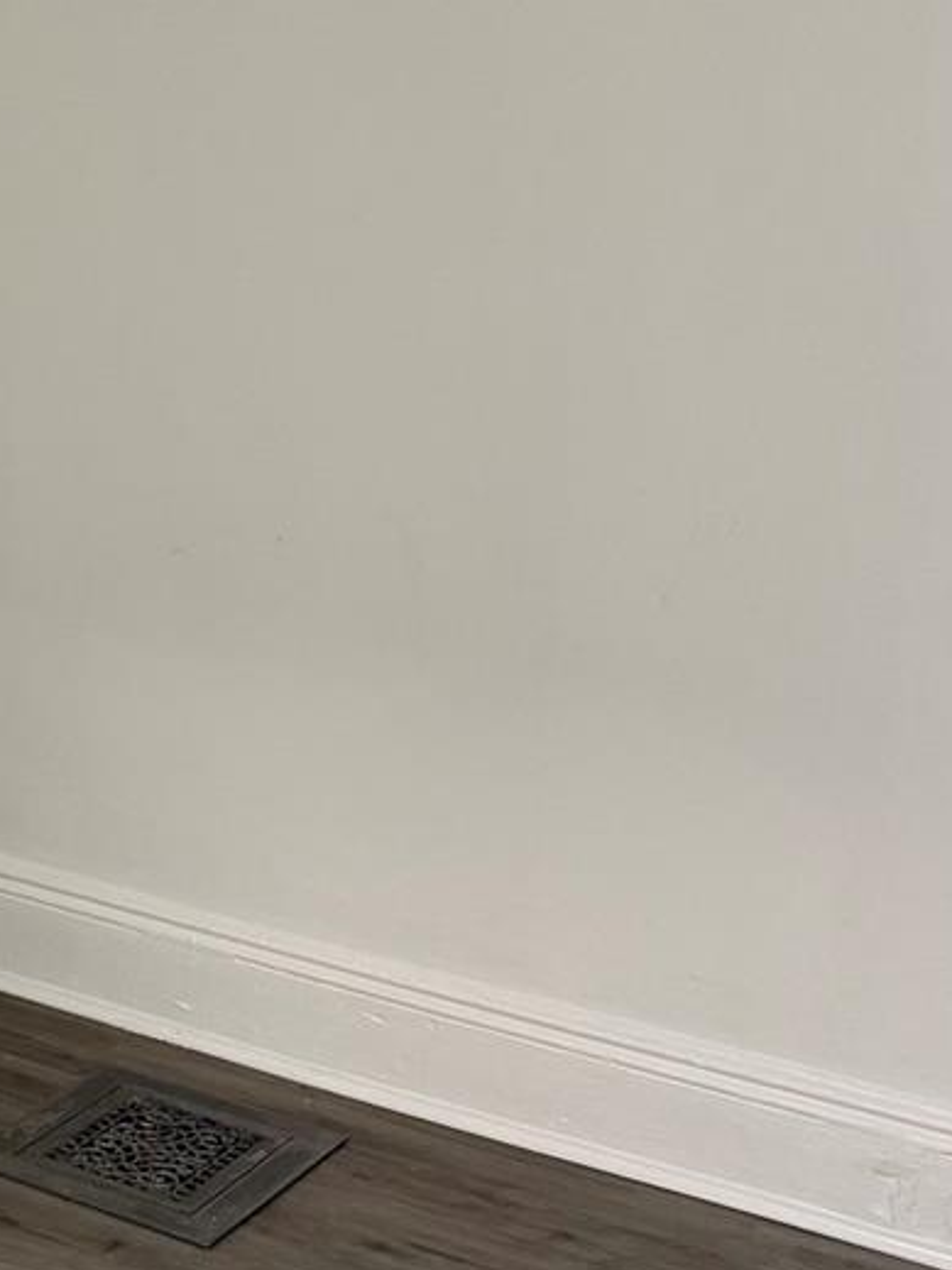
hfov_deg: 18.7
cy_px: 345
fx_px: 2605
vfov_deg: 27.1
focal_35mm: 71
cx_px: -392
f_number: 1.78
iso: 200
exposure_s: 1/60
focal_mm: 6.76
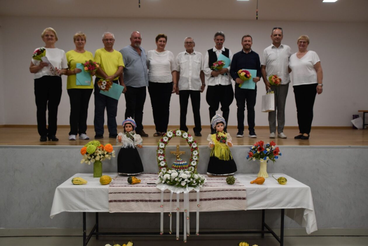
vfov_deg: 40.0
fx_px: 337
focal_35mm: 33
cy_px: 123
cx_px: 184
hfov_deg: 57.2
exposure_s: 1/200
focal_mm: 22
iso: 800
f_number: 3.5
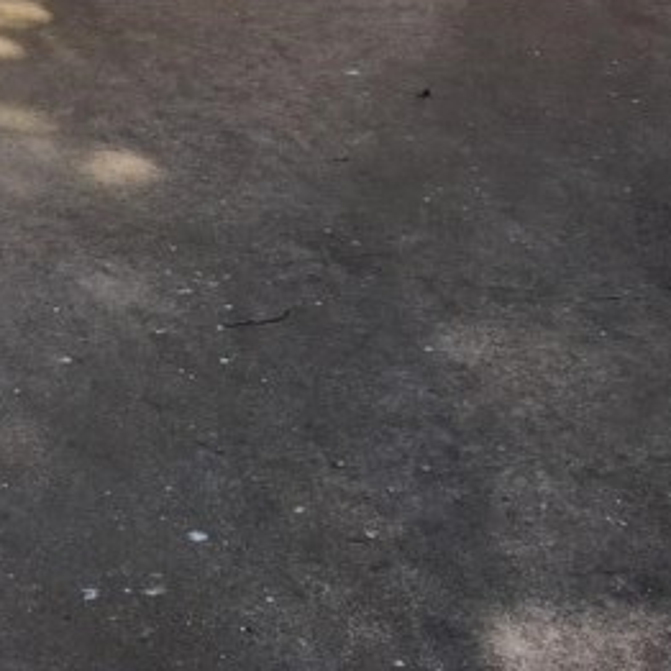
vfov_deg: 20.1
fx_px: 1645
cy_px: -310
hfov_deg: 22.6
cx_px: 95
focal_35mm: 75
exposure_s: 1/359
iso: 25
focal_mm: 4.15
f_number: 2.2
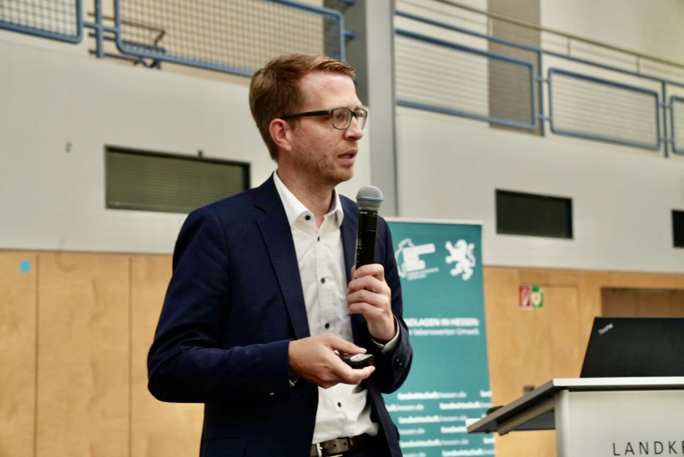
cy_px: 228
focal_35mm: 70
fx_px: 1331
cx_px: 342
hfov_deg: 28.8
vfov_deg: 19.5
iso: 1000
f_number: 7.1
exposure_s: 1/160
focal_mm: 70
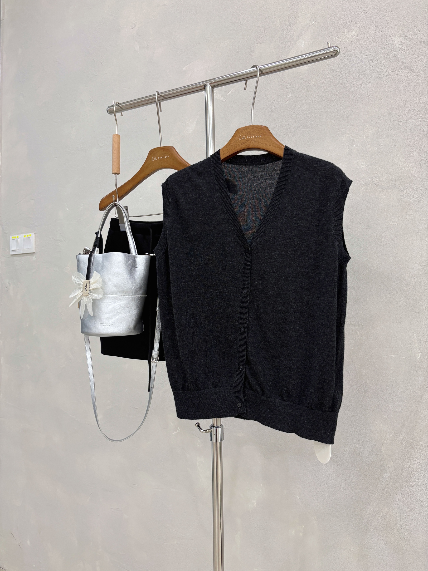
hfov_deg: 53.1
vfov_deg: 67.3
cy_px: 286
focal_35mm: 26
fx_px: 429
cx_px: 214
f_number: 1.6
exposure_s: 1/100
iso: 125
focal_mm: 5.96
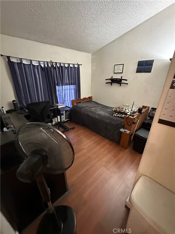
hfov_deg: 85.7
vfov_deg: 102.1
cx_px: 88
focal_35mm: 14
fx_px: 94
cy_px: 117
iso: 1250
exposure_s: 1/40
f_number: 2.2
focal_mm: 2.22
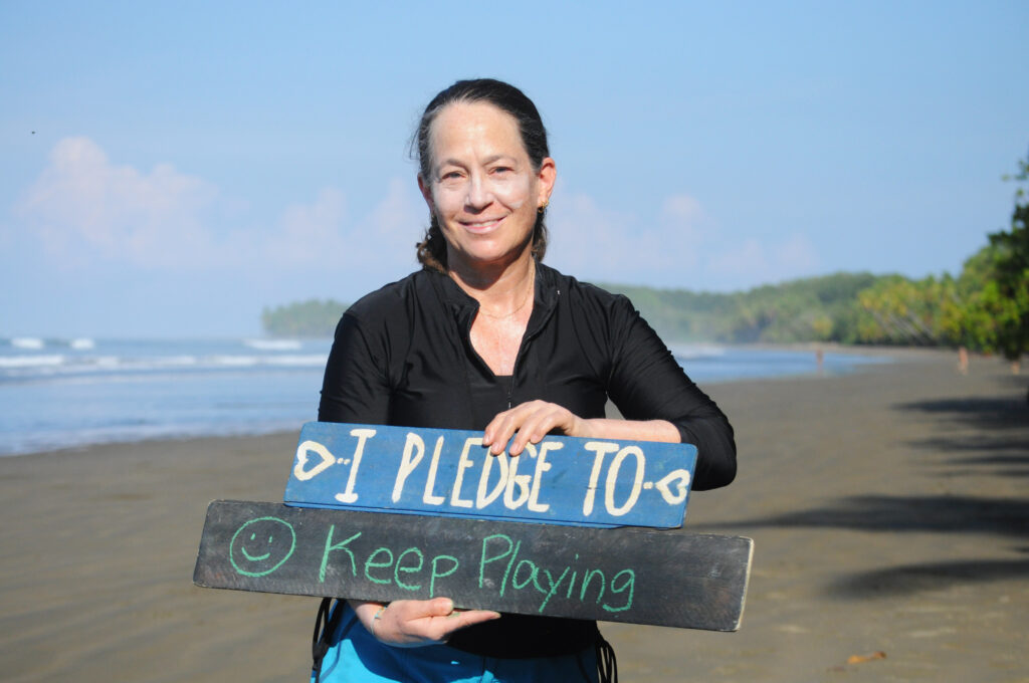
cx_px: 514
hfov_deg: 19.5
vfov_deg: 13.0
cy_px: 342
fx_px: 2997
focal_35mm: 105
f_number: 5.6
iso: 800
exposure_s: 1/4000
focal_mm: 70
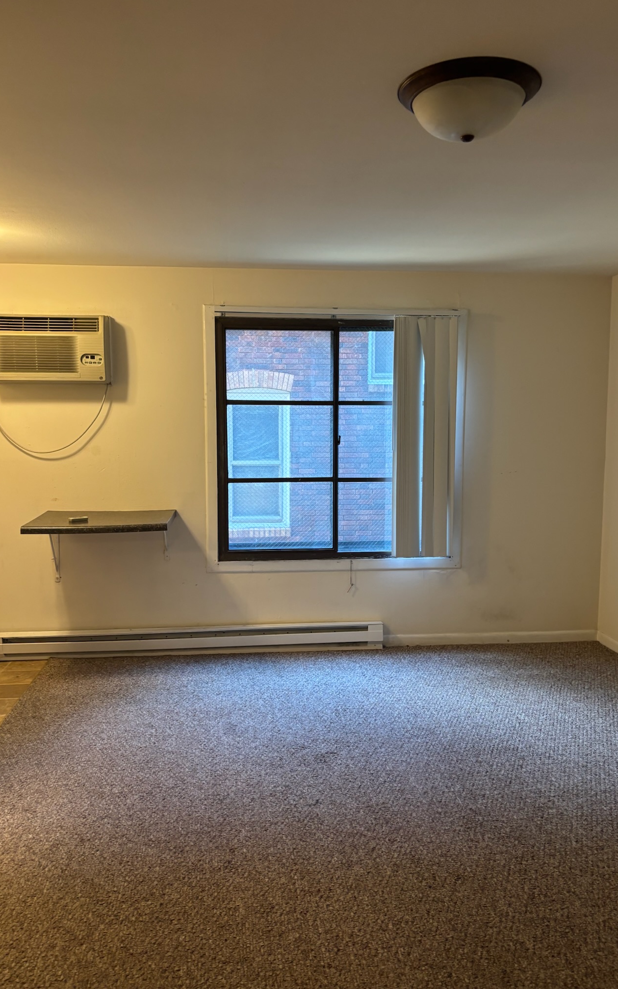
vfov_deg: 66.5
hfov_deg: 44.5
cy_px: 496
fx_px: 755
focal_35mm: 28
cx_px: 317
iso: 160
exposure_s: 1/60
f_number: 1.6
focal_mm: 5.96
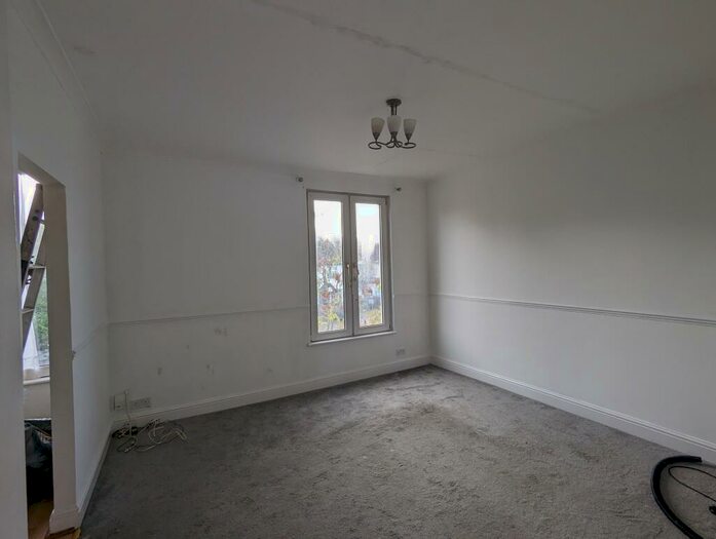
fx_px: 331
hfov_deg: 94.4
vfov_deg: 78.3
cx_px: 358
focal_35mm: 16
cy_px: 270
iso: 54
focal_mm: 2.35
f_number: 2.2
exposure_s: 1/109
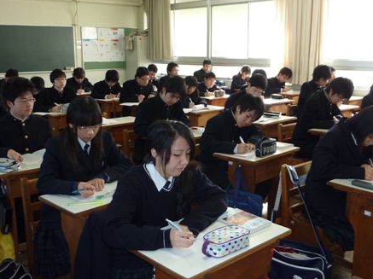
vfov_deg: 36.8
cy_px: 138
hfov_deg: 47.9
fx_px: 420
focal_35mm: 39
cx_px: 189
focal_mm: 4.4
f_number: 3.3
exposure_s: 1/30
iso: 125
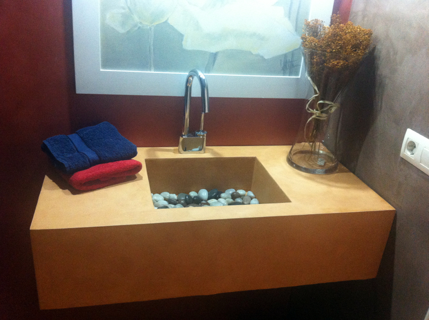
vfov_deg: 40.6
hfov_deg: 52.7
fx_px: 433
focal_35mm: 35
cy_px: 160
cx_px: 214
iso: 320
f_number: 2.8
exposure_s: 1/15
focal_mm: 3.85
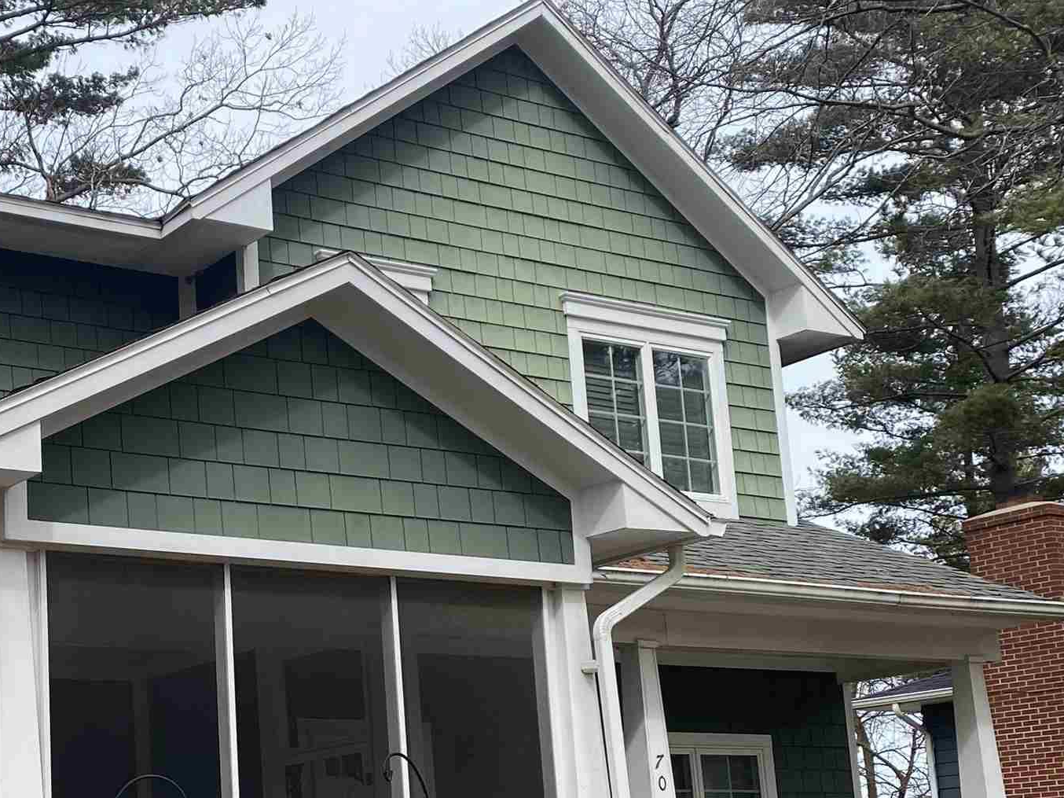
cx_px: 128
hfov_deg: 31.3
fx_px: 1813
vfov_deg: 24.4
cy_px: 628
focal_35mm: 59
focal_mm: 4.25
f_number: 1.8
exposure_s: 1/1678
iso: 32
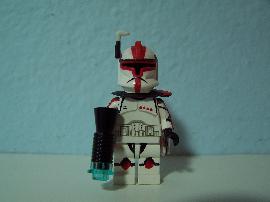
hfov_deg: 49.0
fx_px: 296
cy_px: 101
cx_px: 135
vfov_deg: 37.7
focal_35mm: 38
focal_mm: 6.3
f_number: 2.8
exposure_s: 1/30
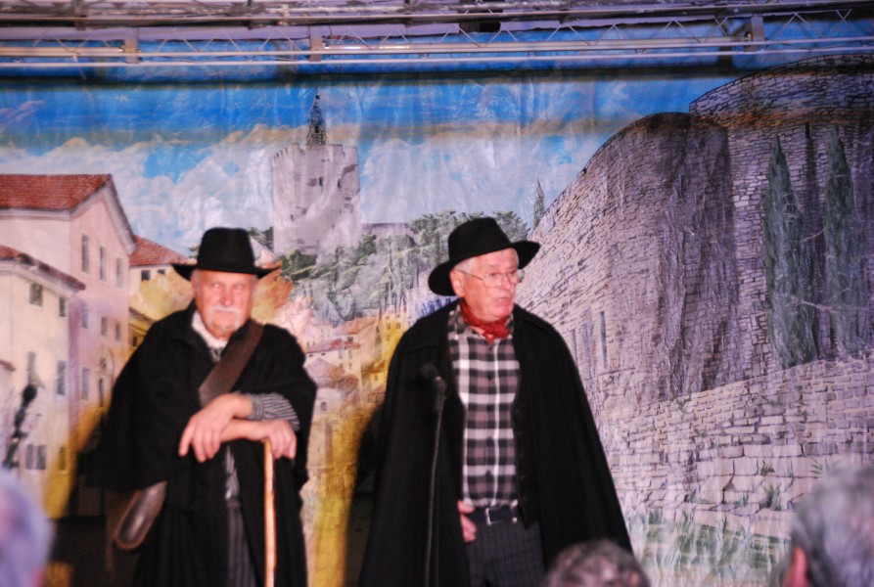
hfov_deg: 16.6
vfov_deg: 11.2
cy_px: 294
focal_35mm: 123
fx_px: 2993
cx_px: 437
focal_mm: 82
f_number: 5.3
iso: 1600
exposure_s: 1/50
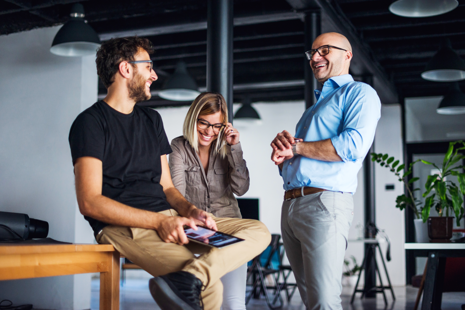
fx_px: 646
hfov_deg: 39.6
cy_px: 155
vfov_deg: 27.0
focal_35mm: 50
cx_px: 232
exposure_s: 1/640
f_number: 1.4
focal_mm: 50
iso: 400
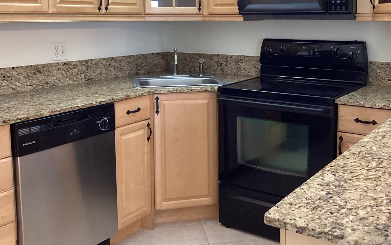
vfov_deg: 29.5
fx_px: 458
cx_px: 227
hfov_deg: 46.1
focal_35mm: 43
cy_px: 70
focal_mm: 3.3
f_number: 2.4
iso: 200
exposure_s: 1/60
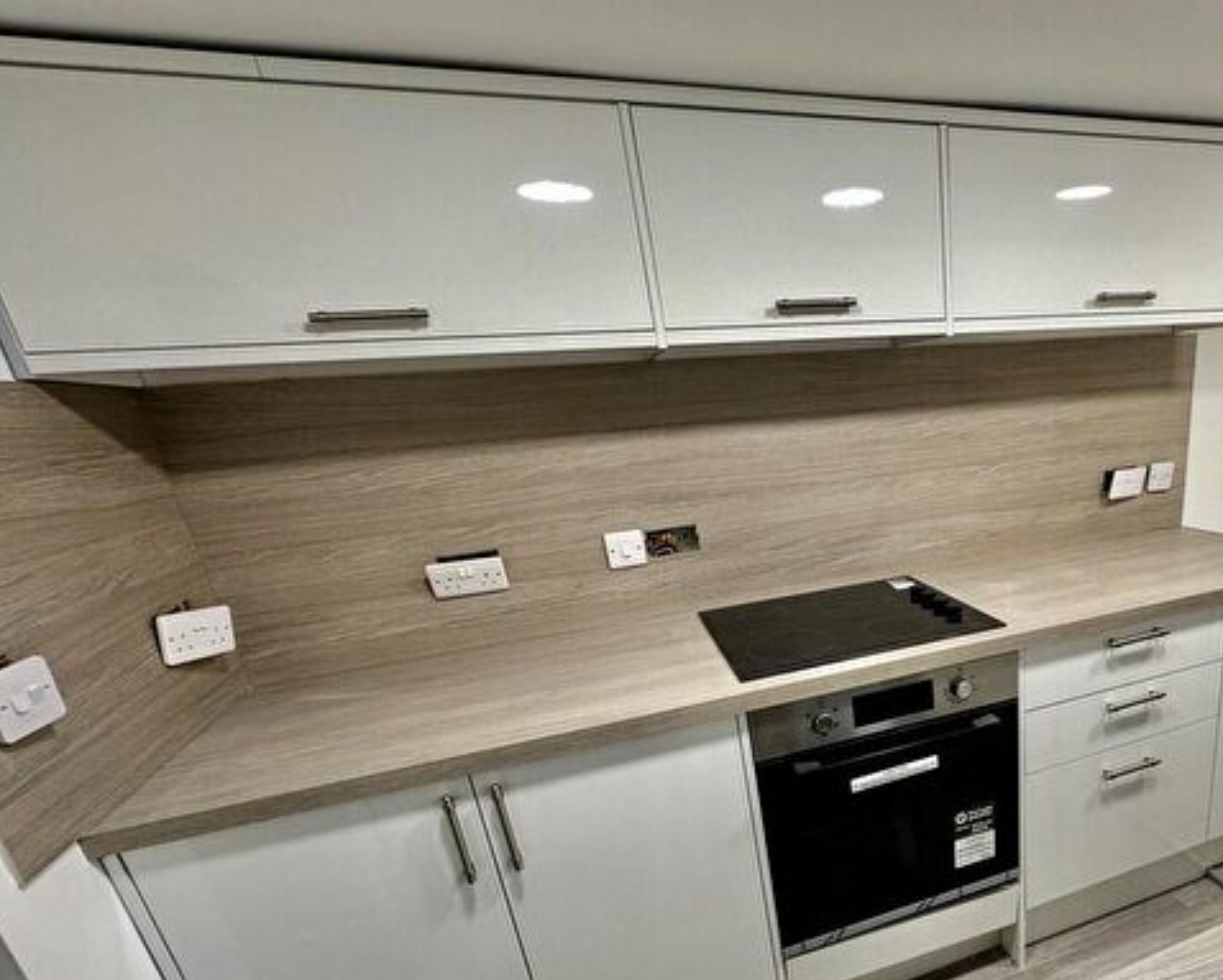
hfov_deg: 75.6
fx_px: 724
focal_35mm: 20
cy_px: 644
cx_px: 888
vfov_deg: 66.5
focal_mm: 2.22
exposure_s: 1/100
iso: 125
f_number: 2.2
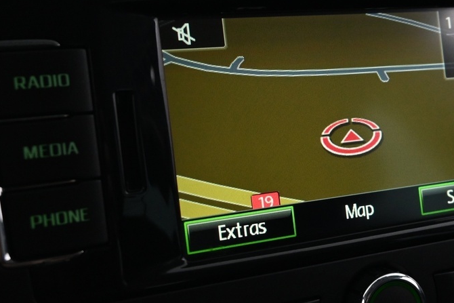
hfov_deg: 33.7
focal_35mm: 58
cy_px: 142
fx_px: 732
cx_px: 350
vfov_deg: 23.4
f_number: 4
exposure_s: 1/20
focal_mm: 16
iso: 1600
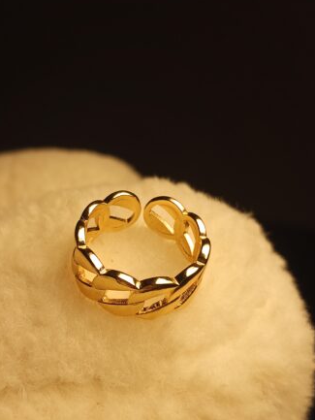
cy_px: 219
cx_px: 127
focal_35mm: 49
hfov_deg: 29.6
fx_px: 594
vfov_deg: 38.9
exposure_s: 1/115
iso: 50
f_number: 1.8
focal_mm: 3.98
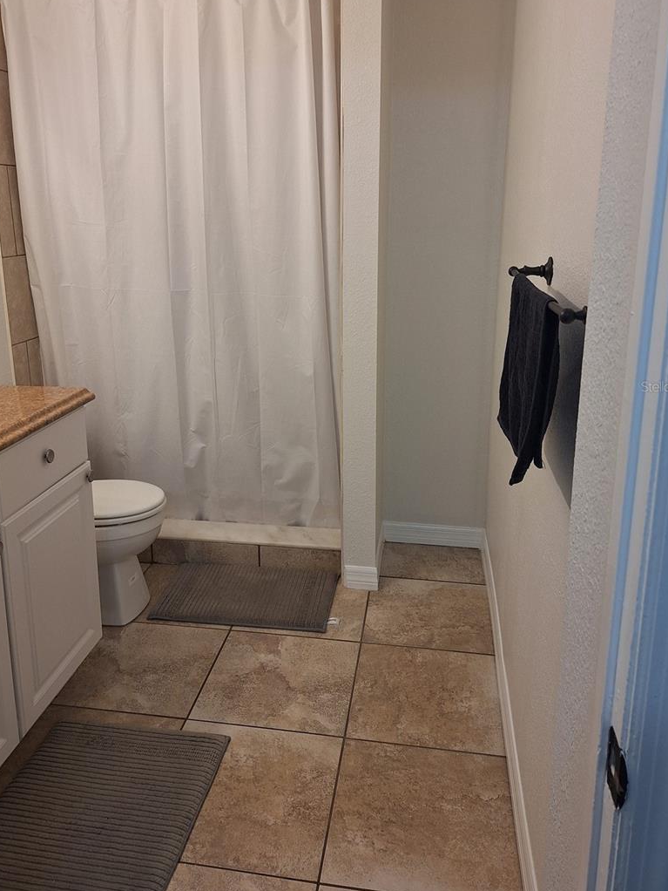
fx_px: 694
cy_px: 386
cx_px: 311
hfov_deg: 51.3
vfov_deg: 65.0
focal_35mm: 27
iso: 80
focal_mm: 5.54
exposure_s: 1/40
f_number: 1.8
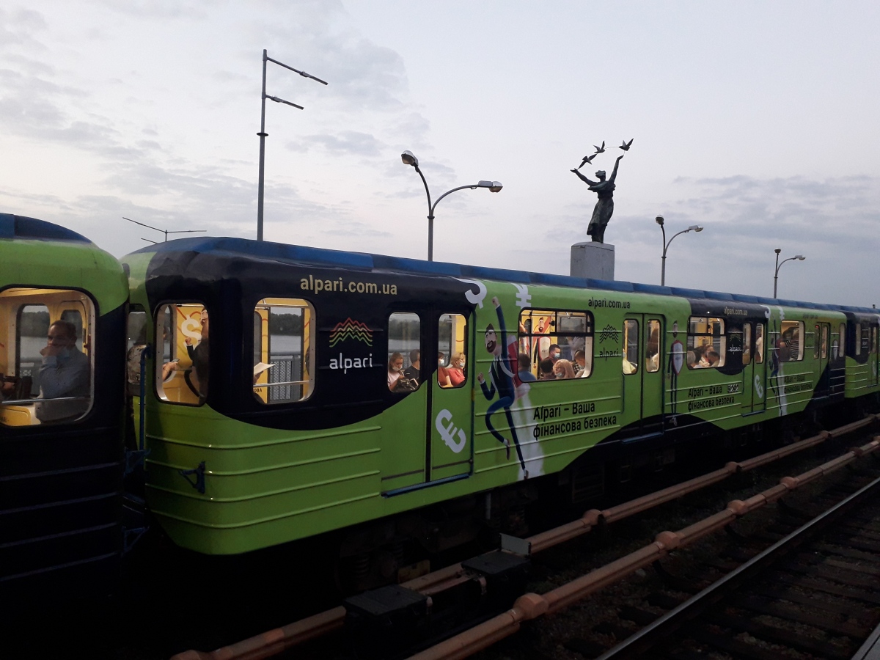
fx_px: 686
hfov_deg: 65.3
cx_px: 440
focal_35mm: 27
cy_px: 330
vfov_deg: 51.4
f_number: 1.9
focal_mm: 3.6
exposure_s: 1/33
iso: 160
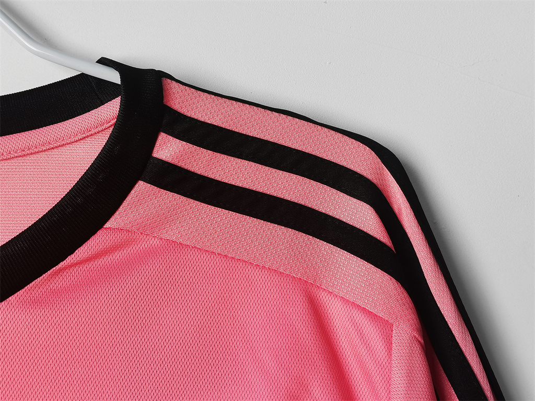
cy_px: 200
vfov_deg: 31.5
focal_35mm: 46
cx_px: 268
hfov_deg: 41.2
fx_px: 711
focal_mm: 5.58
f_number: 1.8
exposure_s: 1/100
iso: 125
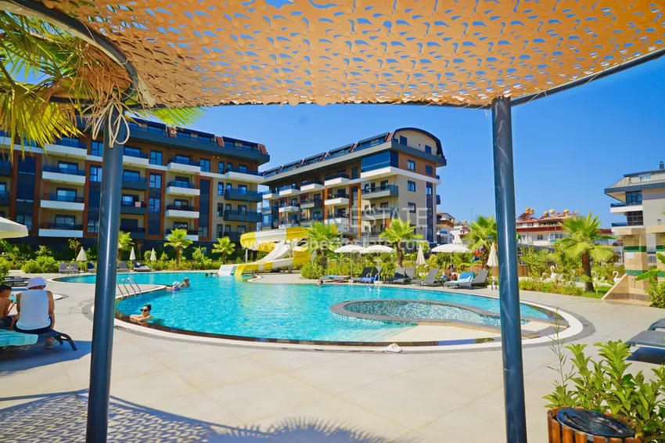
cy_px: 222
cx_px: 332
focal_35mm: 20
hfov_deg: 85.4
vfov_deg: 63.2
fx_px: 360
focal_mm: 13
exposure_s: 1/250
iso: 100
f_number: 8
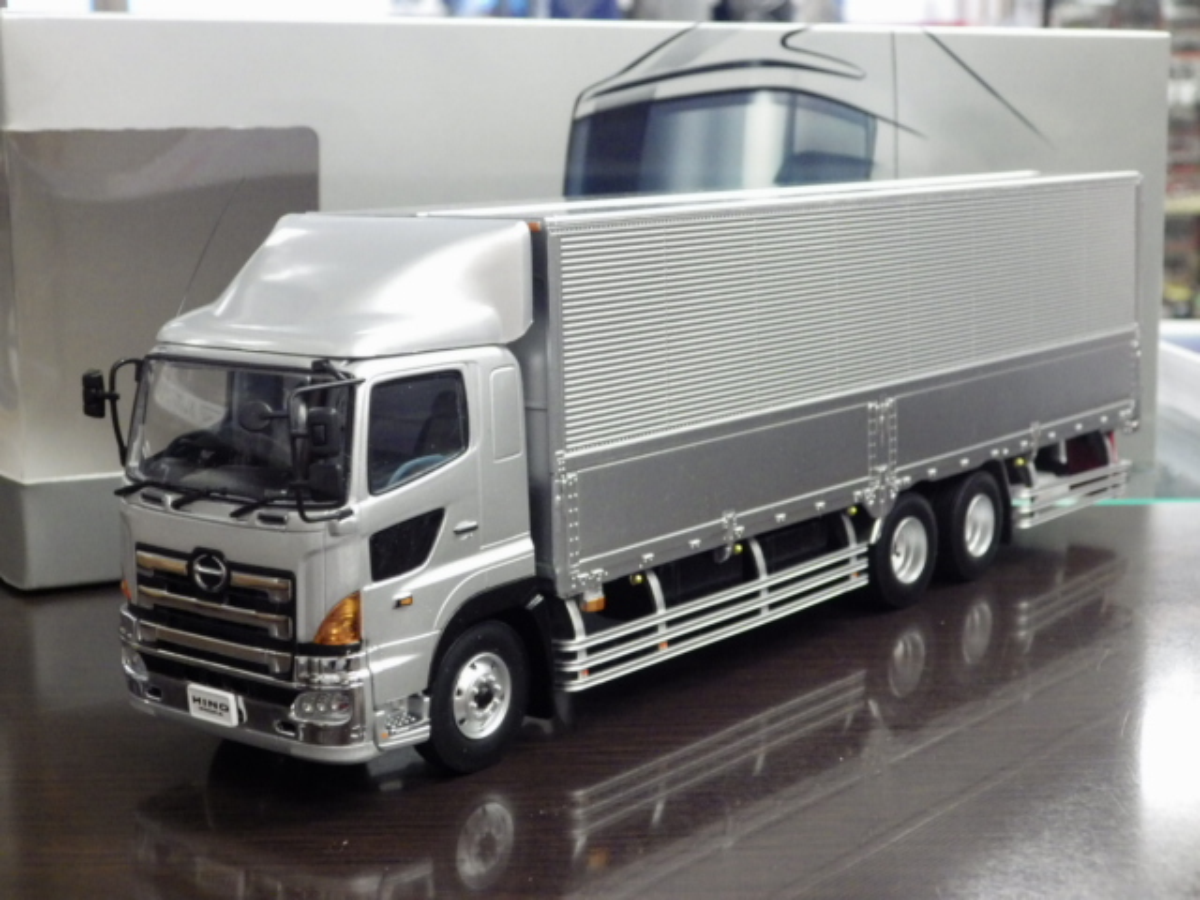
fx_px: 2045
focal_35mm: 59
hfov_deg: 32.7
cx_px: 600
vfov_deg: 24.8
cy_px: 450
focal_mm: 10.7
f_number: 4
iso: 800
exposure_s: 1/25
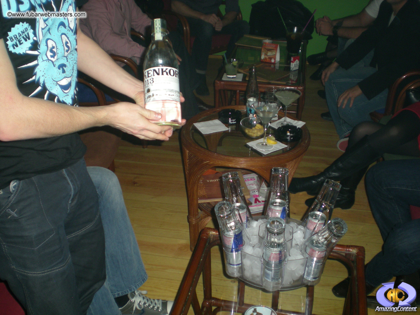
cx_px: 210
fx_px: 461
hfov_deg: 49.0
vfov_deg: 37.7
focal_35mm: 38
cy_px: 158
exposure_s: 1/60
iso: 102
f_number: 3.1
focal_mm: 6.3
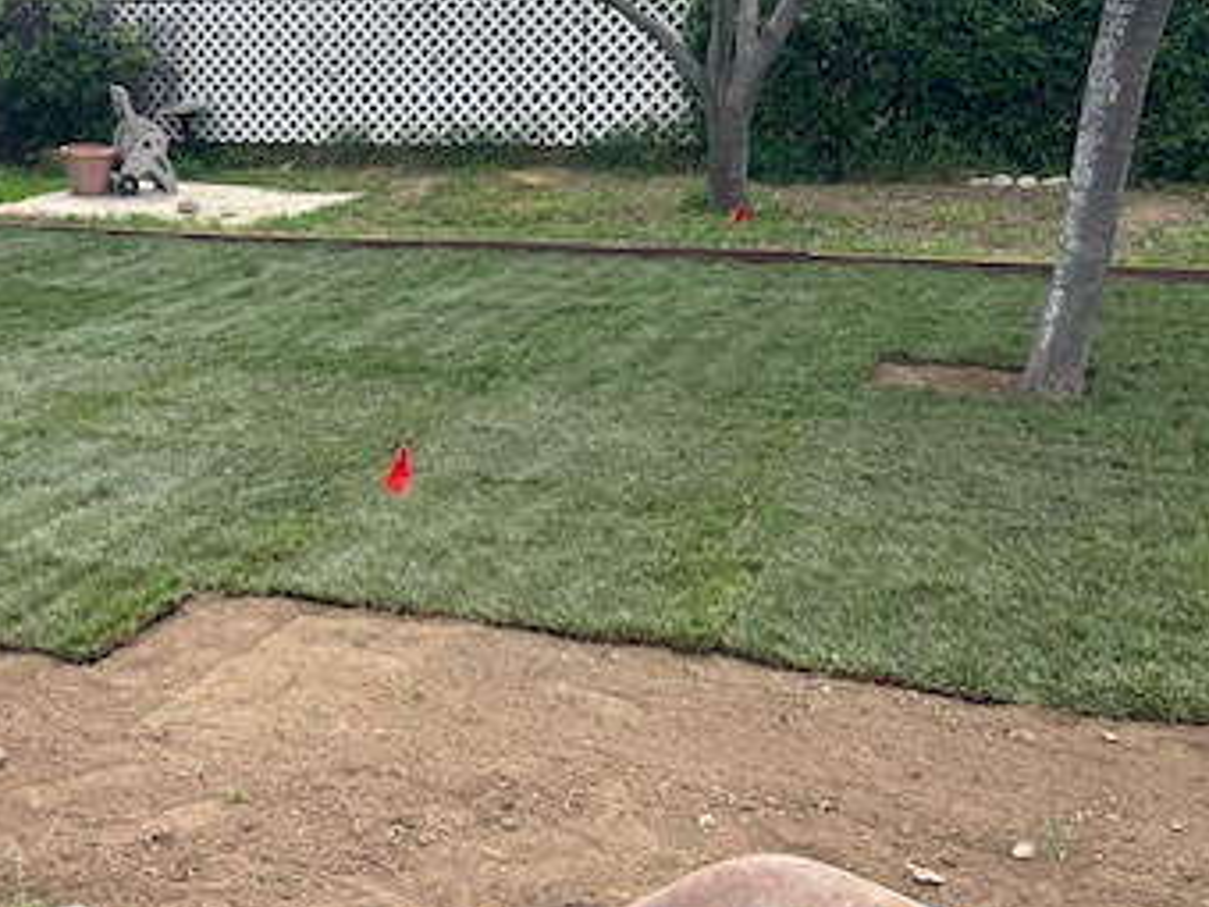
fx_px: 1711
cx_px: 249
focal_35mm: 49
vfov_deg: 29.6
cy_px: 534
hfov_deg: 37.6
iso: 50
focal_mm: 5.7
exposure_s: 1/1159
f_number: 1.5
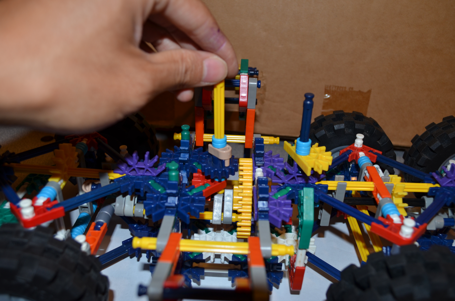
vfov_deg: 39.8
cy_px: 150
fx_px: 416
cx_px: 228
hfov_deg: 57.3
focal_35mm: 33
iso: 200
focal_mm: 22
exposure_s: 1/30
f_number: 5.6
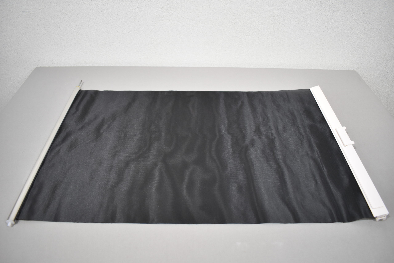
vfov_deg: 47.9
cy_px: 132
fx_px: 295
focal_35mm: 27
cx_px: 197
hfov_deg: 67.4
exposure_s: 1/160
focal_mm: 18
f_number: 3.5
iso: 800
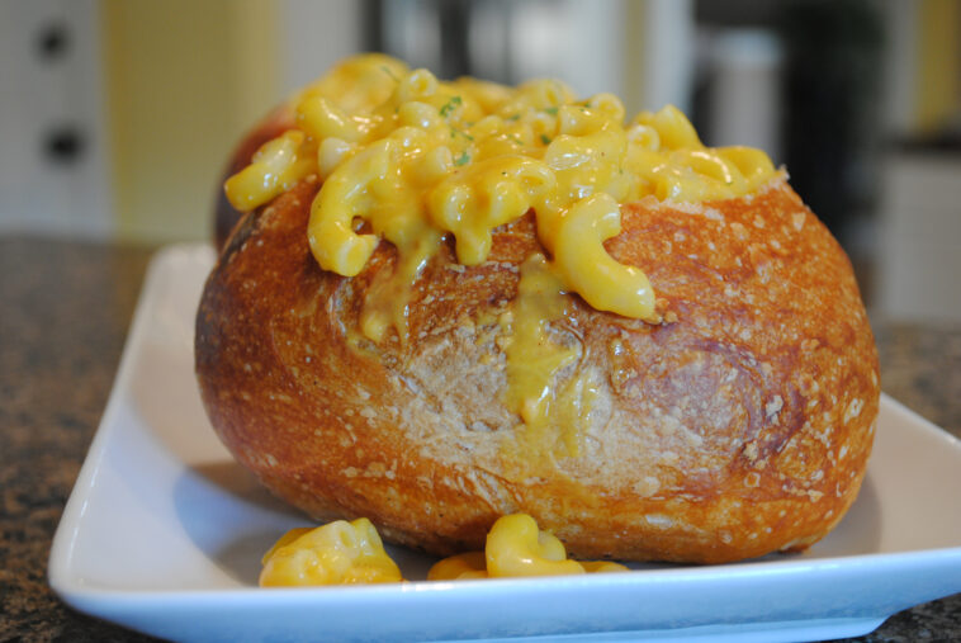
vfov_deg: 23.8
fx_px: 1523
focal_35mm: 57
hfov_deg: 35.0
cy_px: 322
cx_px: 480
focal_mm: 38
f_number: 5
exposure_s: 1/20
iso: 400
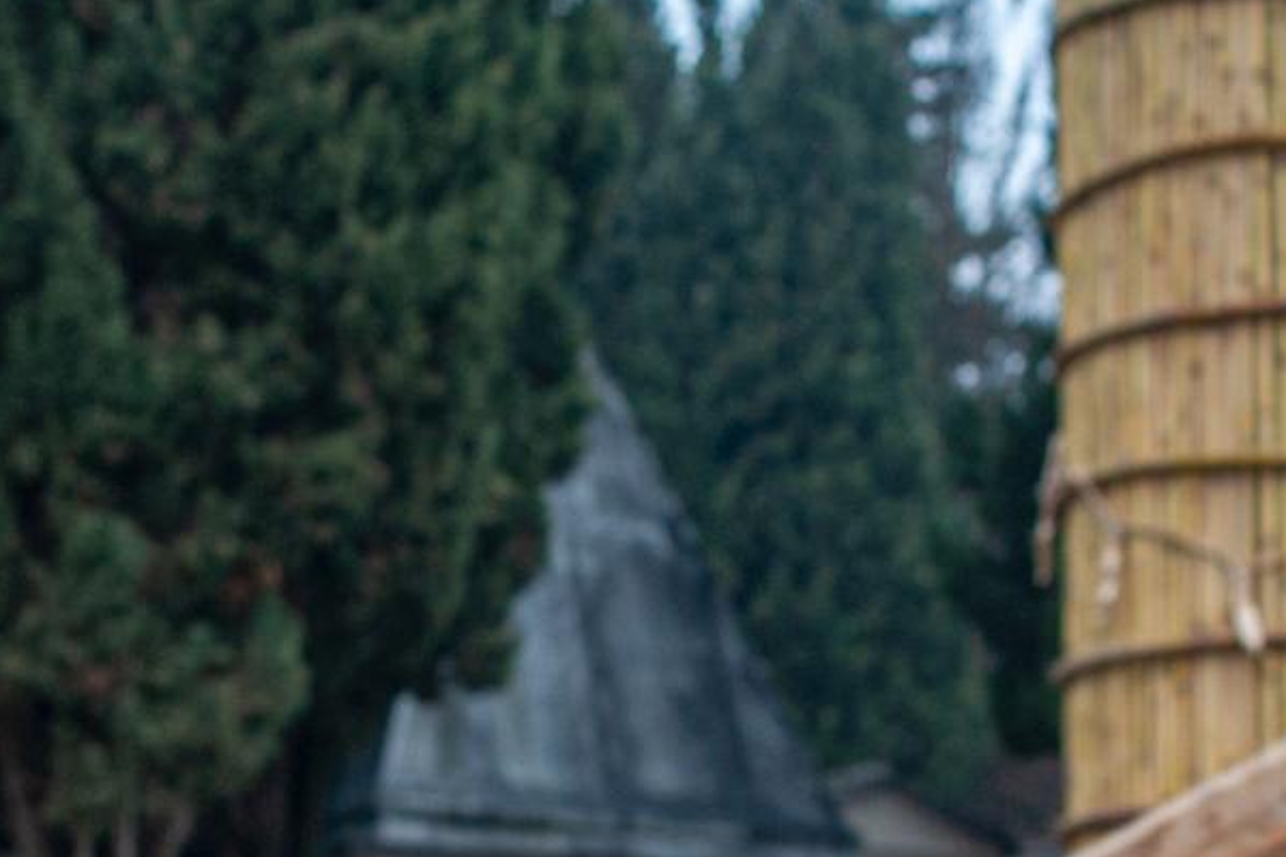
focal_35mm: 146
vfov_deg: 9.2
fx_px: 5214
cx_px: 734
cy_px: 1081
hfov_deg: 14.1
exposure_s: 1/50
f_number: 2.8
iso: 500
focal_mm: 35
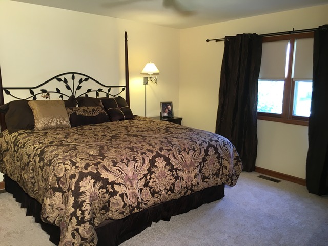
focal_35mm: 29
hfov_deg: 61.7
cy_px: 123
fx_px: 275
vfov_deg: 48.2
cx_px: 164
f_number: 2.2
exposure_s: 1/30
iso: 50
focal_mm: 4.15
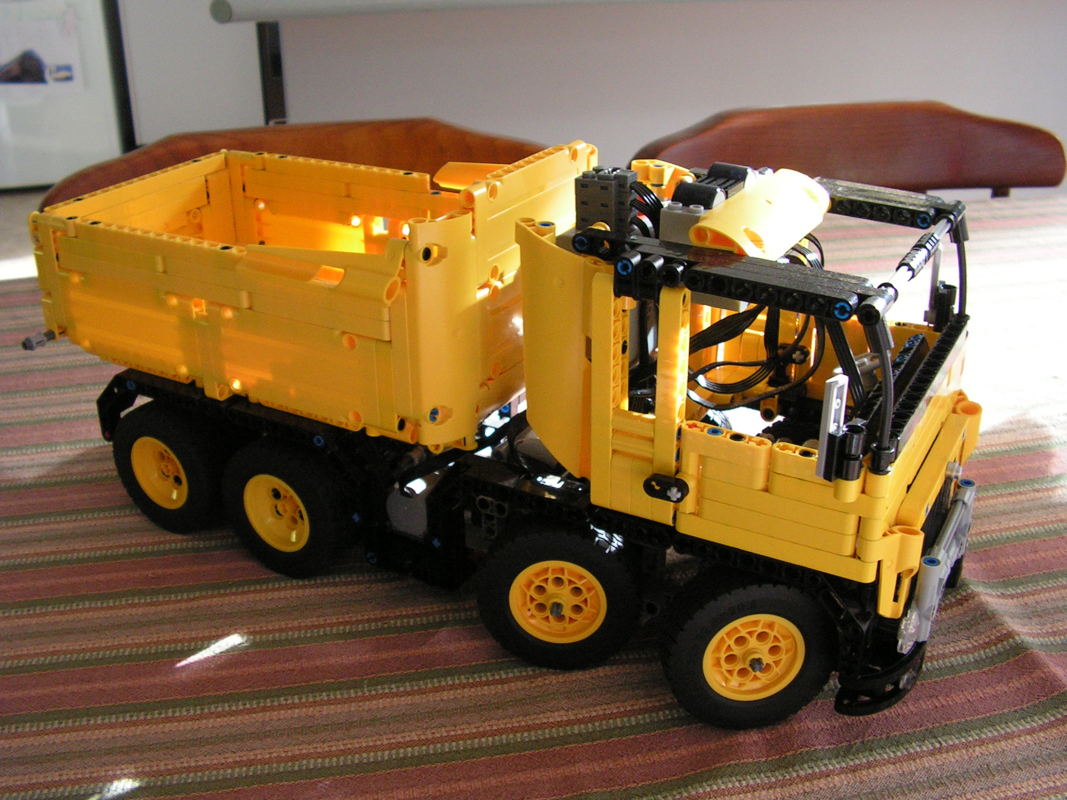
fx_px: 1140
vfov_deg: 38.7
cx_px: 541
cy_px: 405
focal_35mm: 37
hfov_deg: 50.1
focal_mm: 6
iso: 200
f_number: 3.2
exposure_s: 1/30
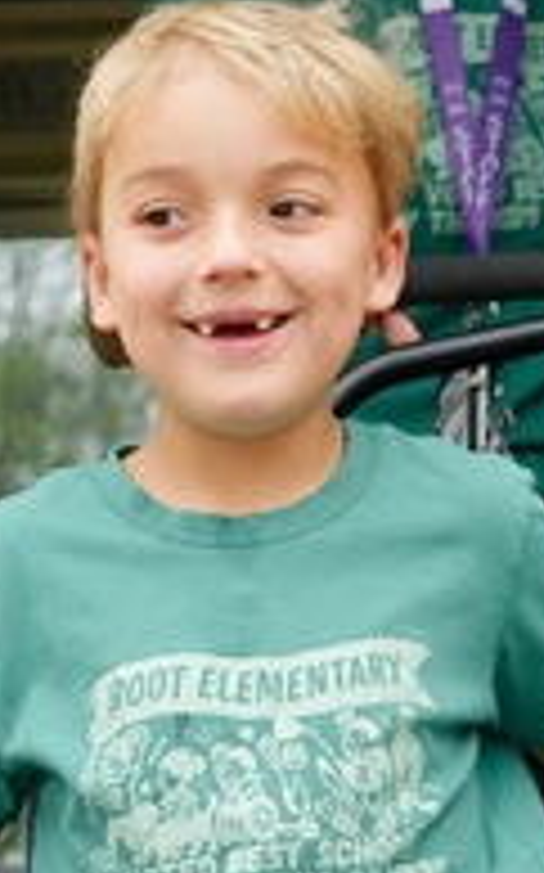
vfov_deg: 11.5
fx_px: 4347
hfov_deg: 7.1
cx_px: -36
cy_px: 434
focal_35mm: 183
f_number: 4
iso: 320
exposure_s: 1/160
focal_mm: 34
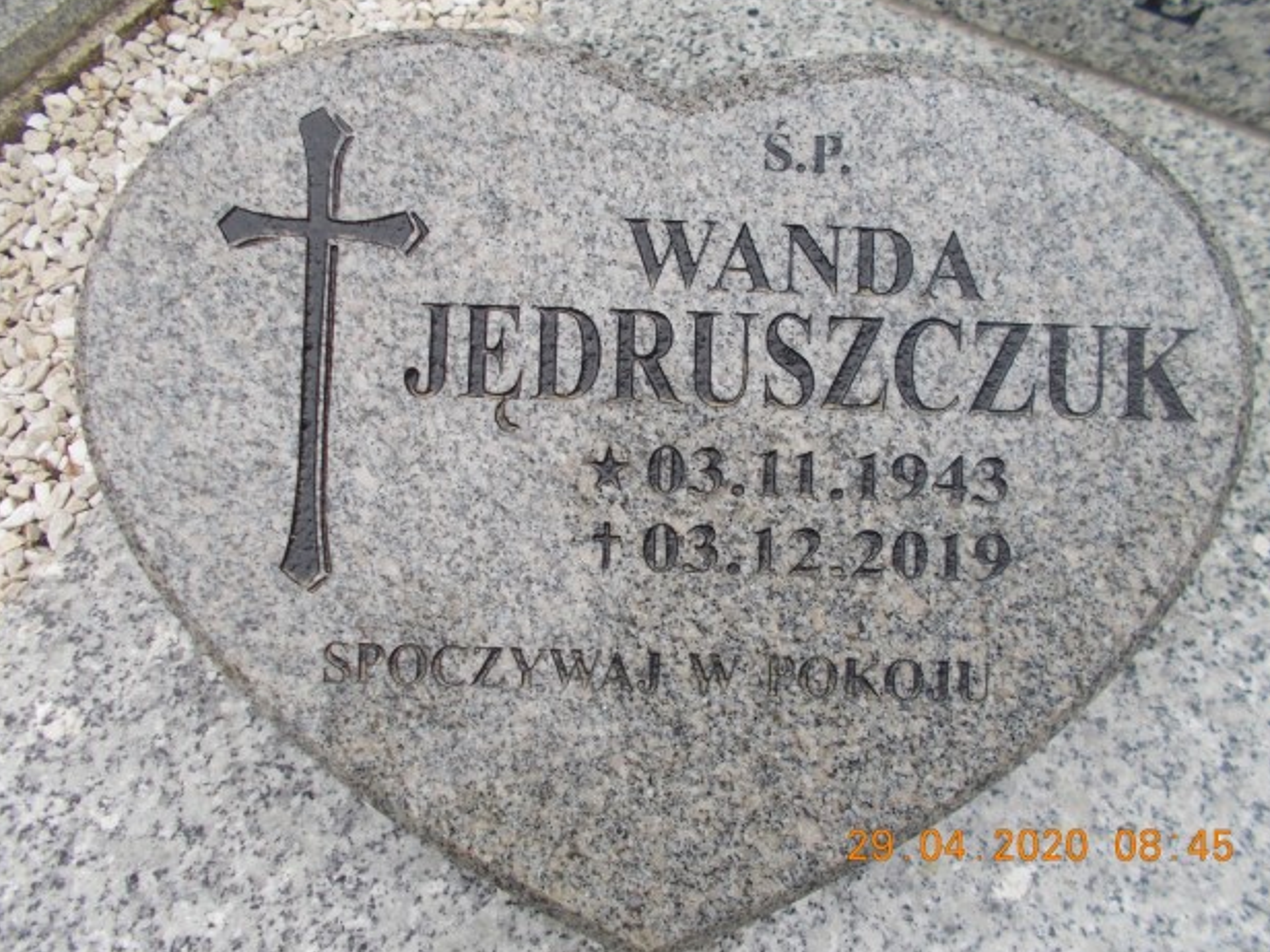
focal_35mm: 27
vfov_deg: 51.4
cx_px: 641
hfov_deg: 65.3
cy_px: 468
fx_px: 991
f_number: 3.2
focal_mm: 4.6
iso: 80
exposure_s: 1/320
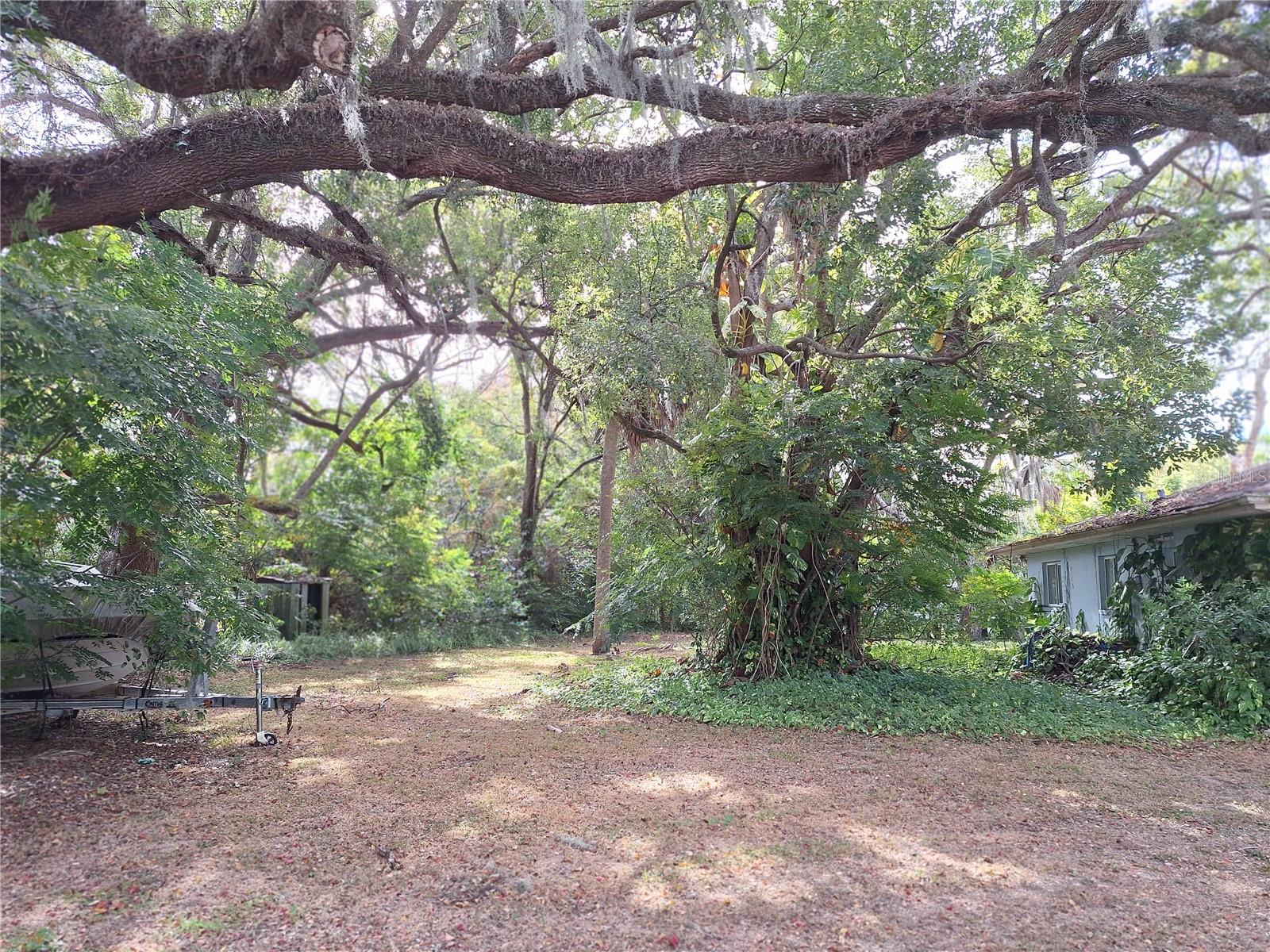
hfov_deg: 73.9
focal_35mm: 23
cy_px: 476
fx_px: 844
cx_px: 635
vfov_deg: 58.9
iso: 40
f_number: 1.8
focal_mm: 5.54
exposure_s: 1/253
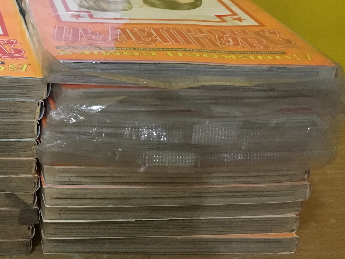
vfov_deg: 23.7
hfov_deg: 30.1
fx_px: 608
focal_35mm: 61
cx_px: 26
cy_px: 52
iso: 200
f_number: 2.2
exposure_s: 1/25
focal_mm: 4.15
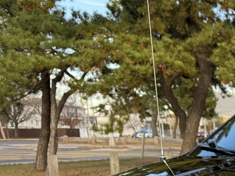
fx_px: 631
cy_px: 299
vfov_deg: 14.3
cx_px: 372
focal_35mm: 93
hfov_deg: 18.3
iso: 80
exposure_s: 1/549
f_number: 1.78
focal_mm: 6.76
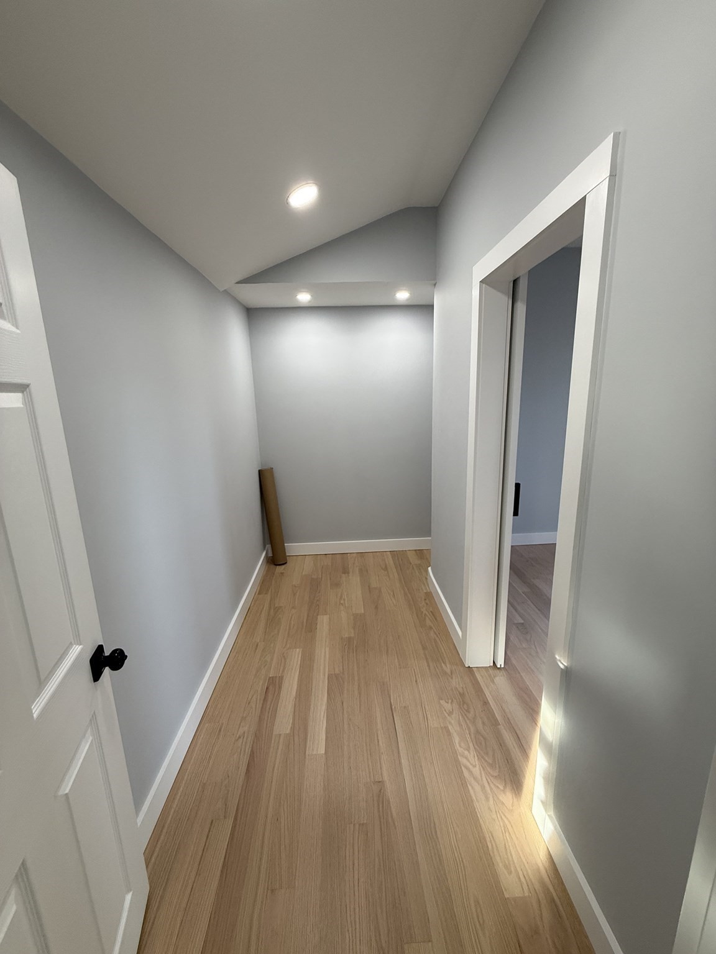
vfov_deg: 102.1
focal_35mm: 14
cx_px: 358
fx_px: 386
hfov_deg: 85.7
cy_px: 477
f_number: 2.2
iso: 160
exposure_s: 1/120
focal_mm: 2.22
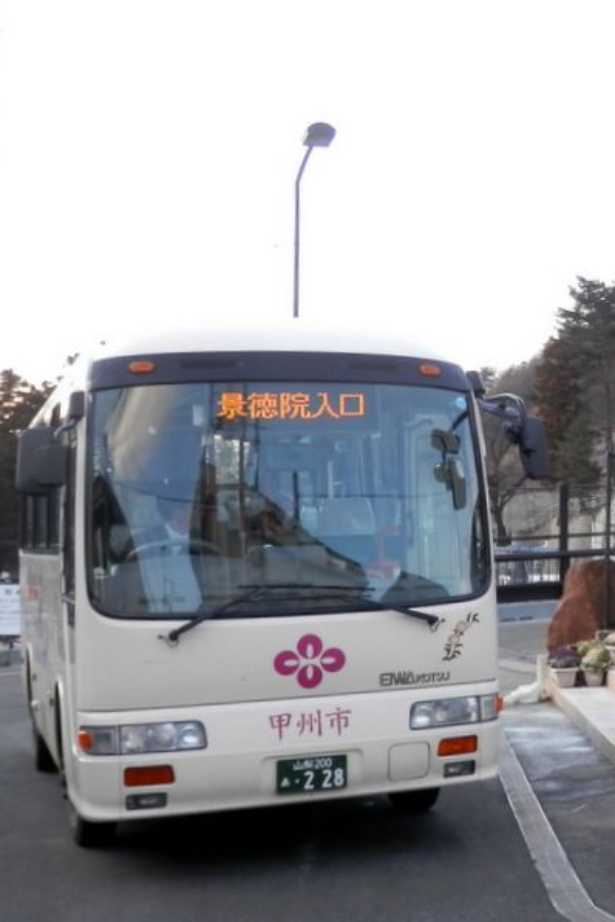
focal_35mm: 46
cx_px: 600
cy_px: 461
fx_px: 1179
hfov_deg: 27.7
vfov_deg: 42.7
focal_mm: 6
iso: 80
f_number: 3.4
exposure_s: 1/80
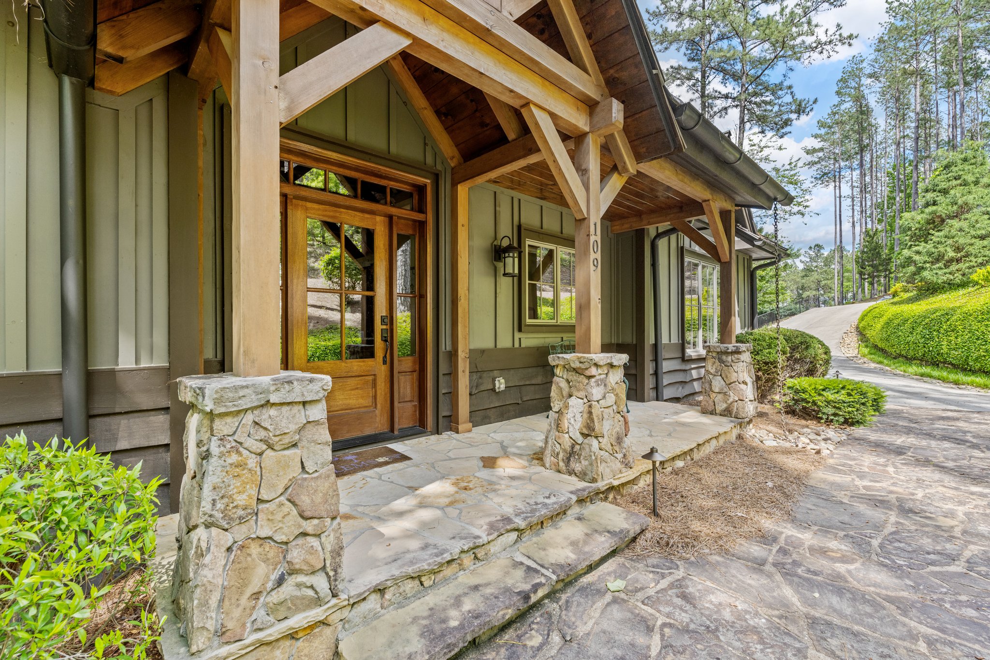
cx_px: 495
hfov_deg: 96.7
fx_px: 440
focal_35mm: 16
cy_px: 330
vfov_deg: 73.7
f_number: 8
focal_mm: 16
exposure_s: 1/30
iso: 250
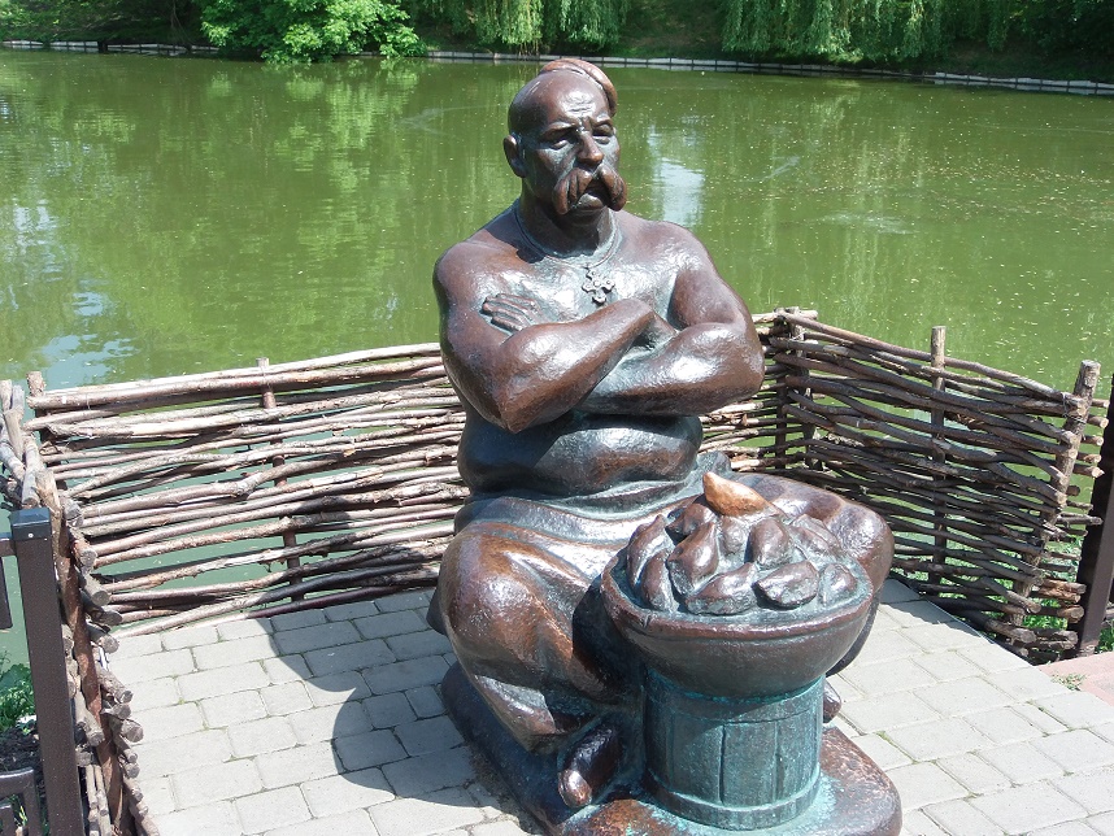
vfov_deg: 35.2
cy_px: 418
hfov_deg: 45.8
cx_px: 557
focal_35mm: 41
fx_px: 1320
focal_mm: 7.2
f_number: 3.6
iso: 100
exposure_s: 1/400
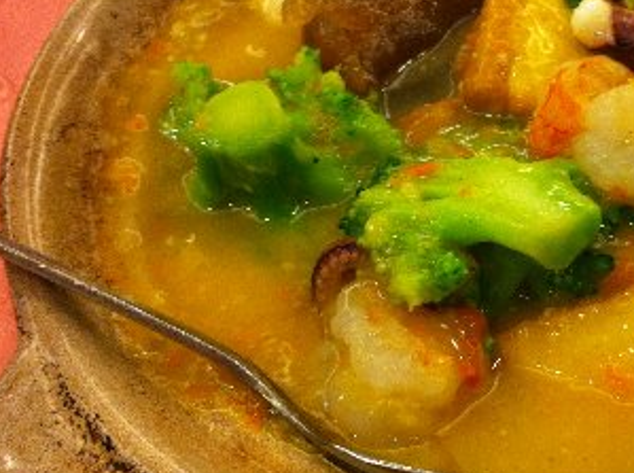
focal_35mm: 69
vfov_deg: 21.2
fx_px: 1261
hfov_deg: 27.7
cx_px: 506
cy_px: 189
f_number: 2.8
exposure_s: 1/15
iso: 160
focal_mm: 3.85
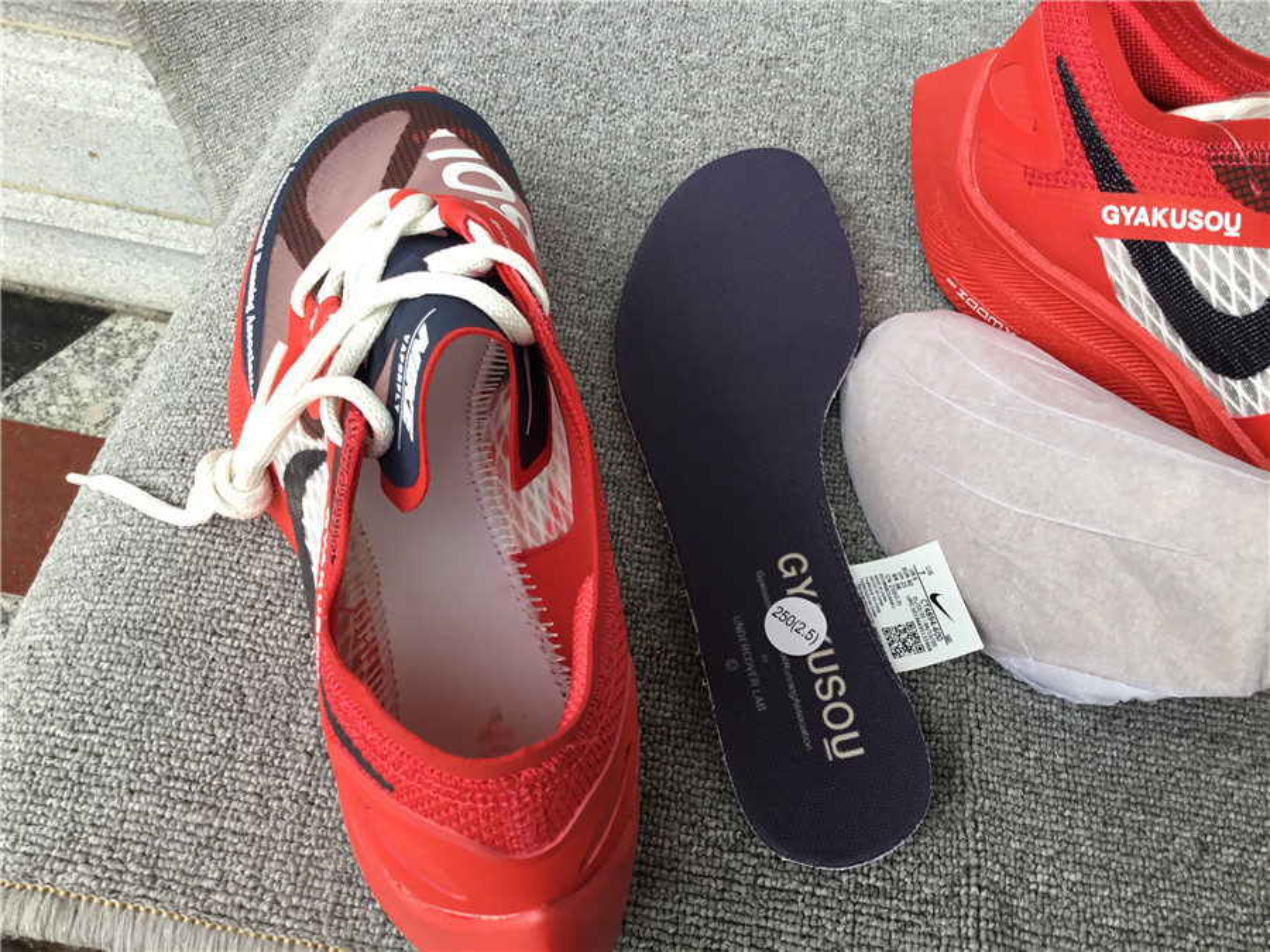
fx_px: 1137
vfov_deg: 45.4
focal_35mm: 31
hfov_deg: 58.4
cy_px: 476
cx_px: 635
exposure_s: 1/50
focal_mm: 3.3
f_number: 2.4
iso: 25
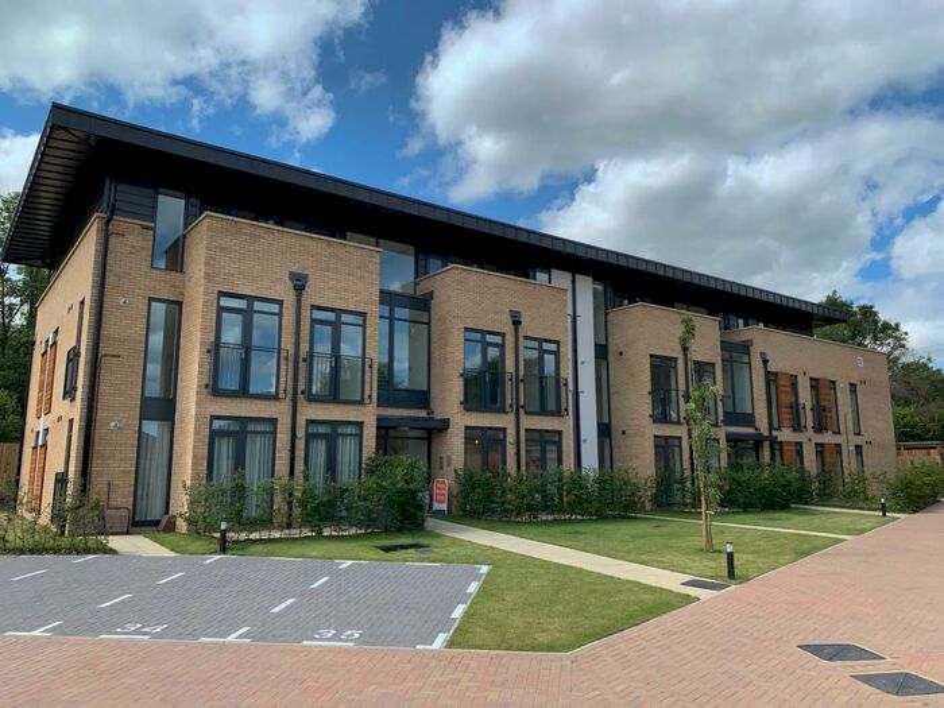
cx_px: 472
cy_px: 354
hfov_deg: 67.3
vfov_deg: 53.1
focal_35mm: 26
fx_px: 709
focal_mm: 4.25
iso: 25
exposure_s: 1/2075
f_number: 1.8
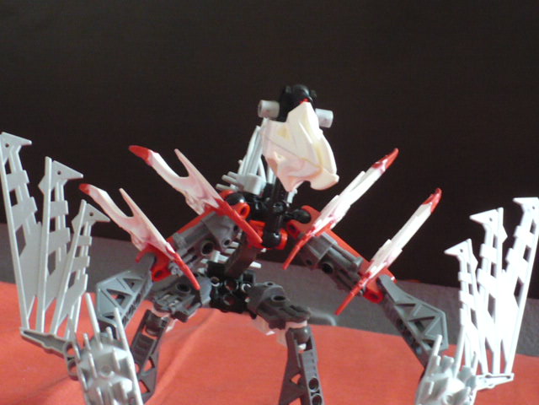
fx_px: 1604
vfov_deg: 14.4
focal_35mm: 103
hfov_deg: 19.1
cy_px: 202
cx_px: 270
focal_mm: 11.4
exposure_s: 1/30
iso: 400
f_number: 3.2
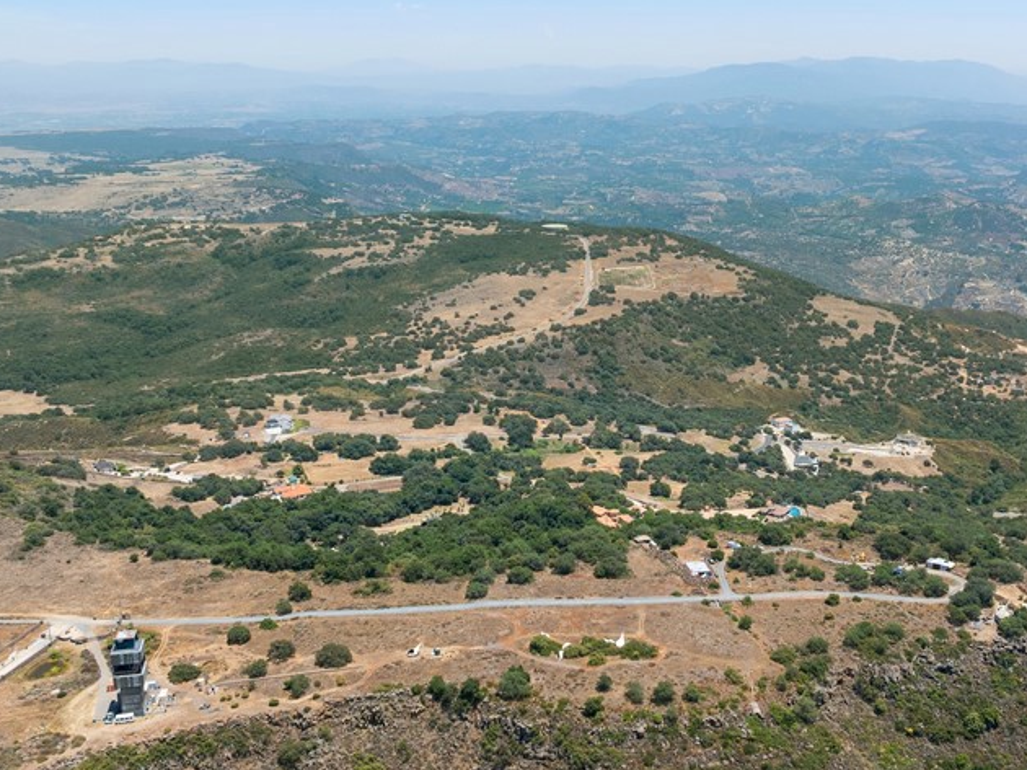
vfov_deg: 36.8
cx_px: 588
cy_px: 361
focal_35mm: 39
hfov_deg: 47.7
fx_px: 1157
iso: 100
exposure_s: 1/1000
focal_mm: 12.29
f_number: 4
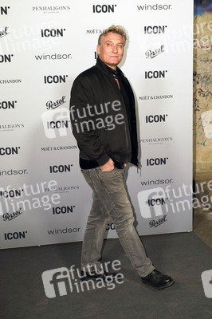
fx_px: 372
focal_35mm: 42
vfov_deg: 46.4
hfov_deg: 31.8
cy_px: 160
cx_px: 106
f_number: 5.6
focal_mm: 42
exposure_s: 1/160
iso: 1600
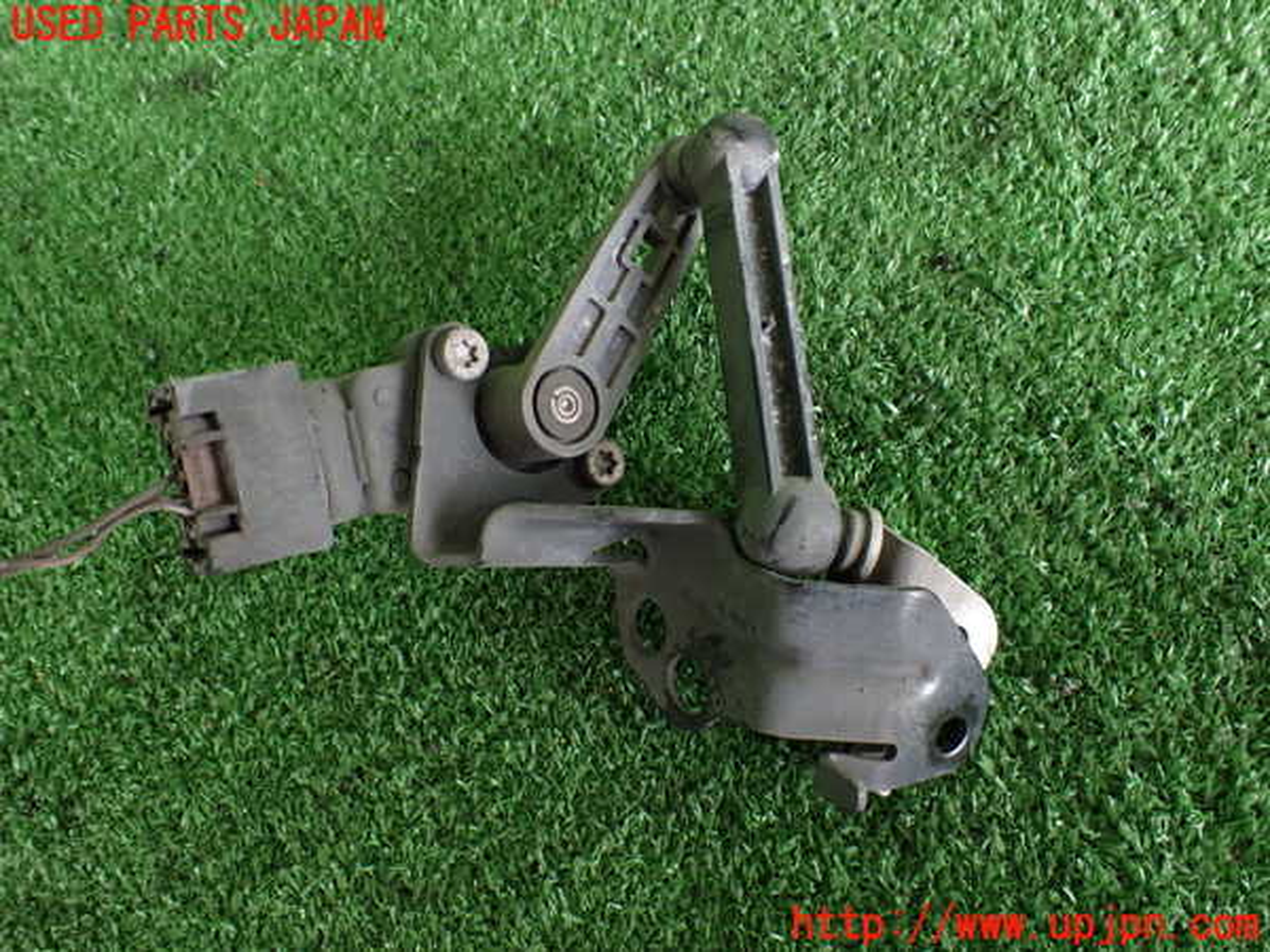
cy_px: 476
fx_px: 1101
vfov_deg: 46.8
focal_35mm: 30
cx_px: 635
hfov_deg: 60.0
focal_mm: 5.4
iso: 640
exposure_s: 1/125
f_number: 2.3
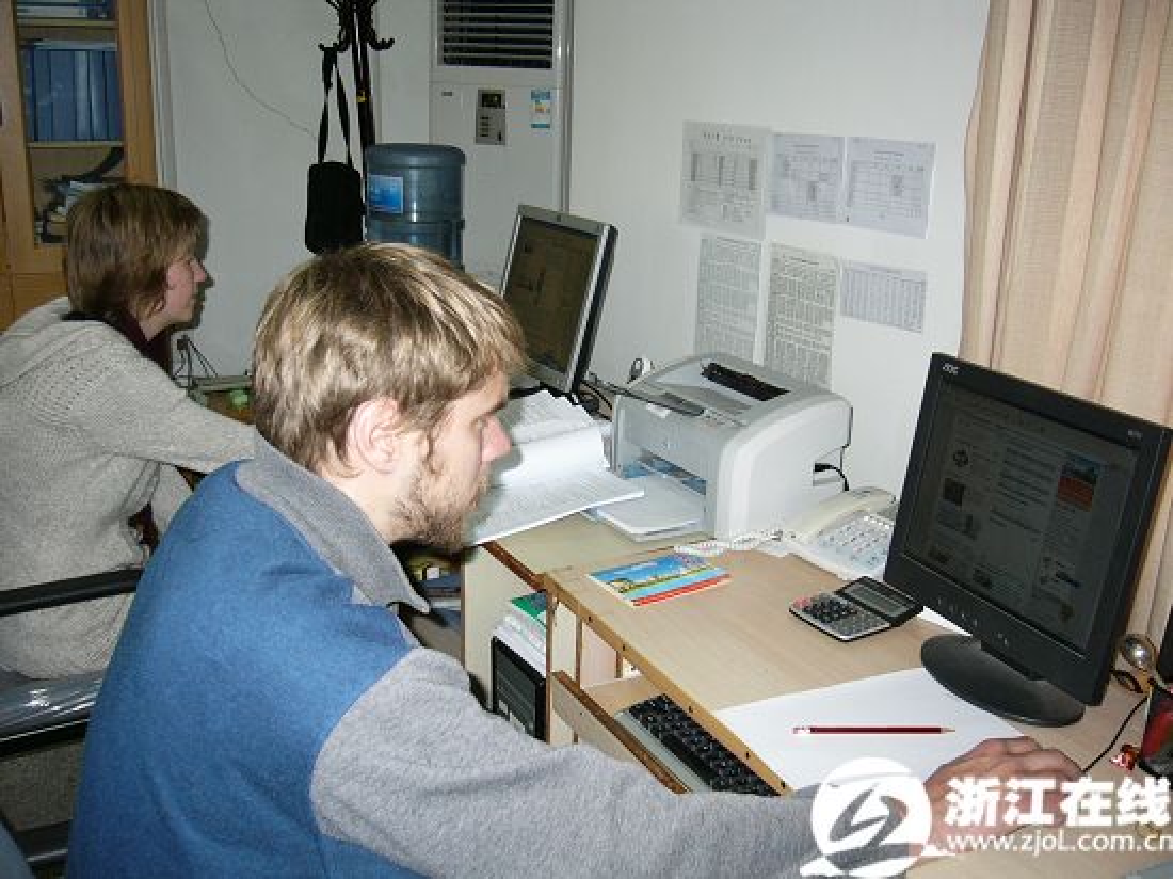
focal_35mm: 35
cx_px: 586
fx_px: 1185
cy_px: 440
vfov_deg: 40.7
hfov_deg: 52.6
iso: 100
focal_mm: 5.8
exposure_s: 1/60
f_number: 2.8
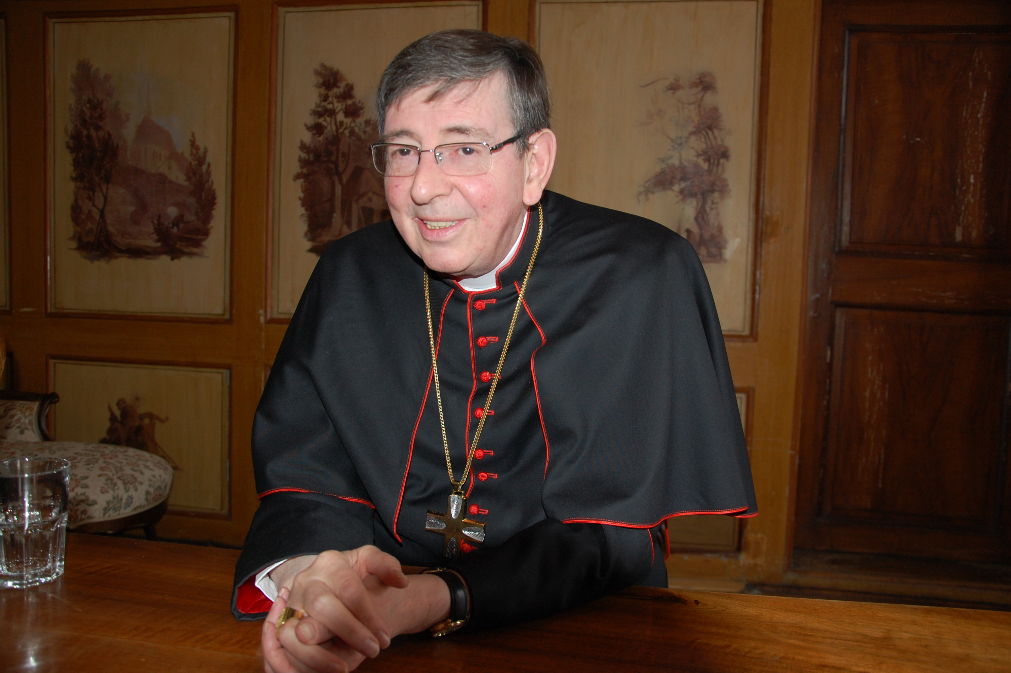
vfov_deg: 41.6
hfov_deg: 59.5
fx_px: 884
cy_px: 336
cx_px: 506
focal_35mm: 32
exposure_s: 1/60
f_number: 3.8
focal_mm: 21
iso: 400
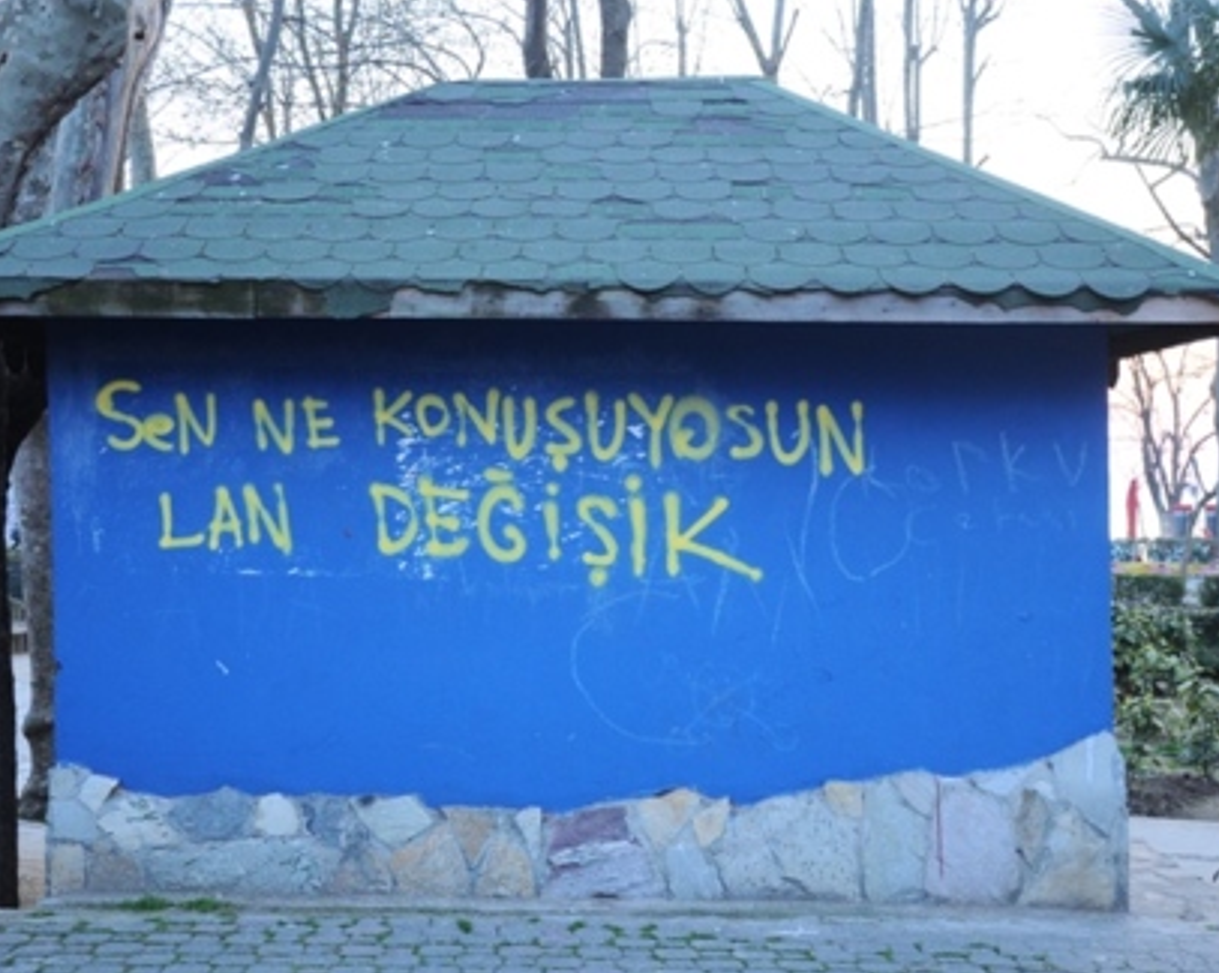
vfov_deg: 29.1
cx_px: 573
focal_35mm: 52
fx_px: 1874
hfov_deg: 36.0
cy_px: 483
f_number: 4.2
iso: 500
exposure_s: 1/25
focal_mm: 30
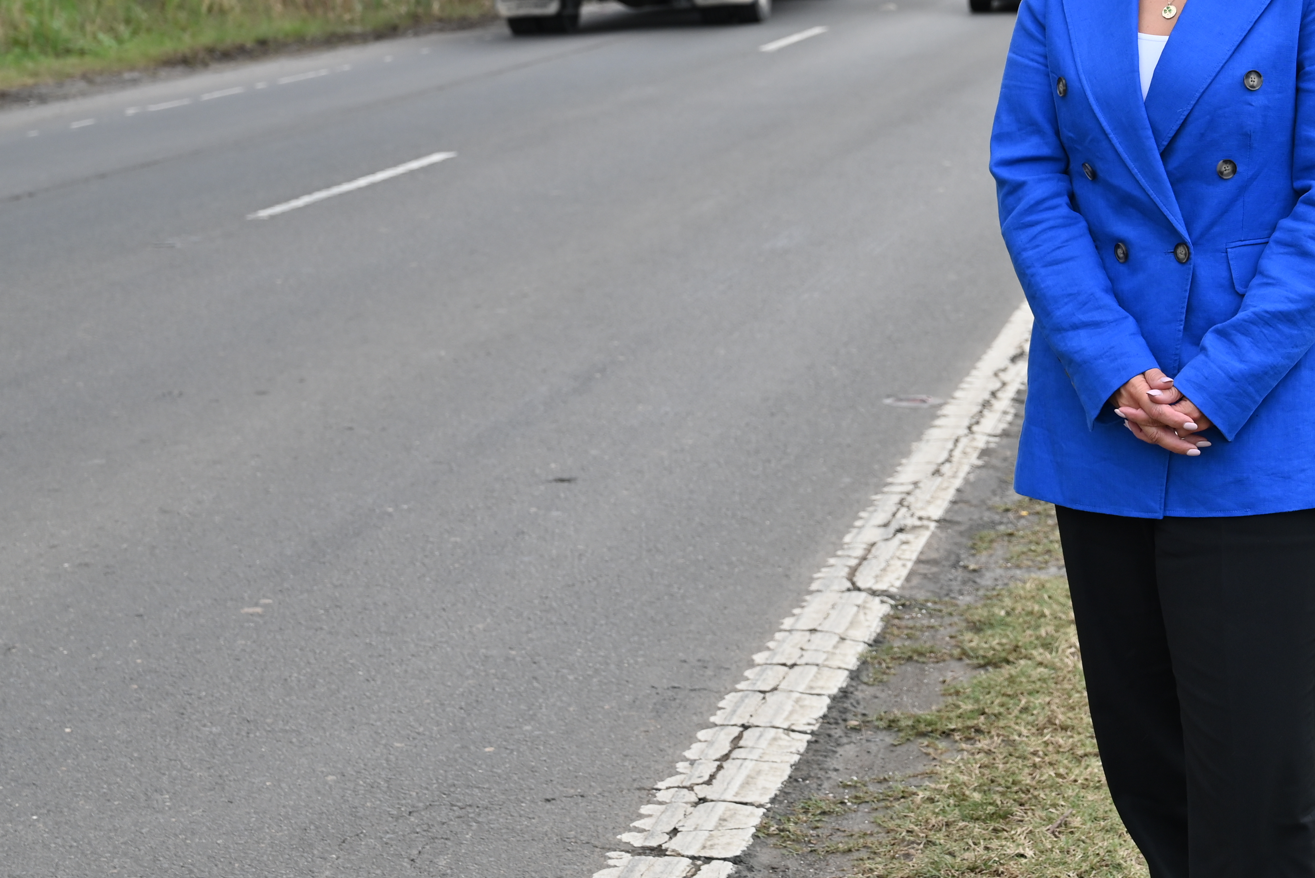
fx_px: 3325
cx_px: 952
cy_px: 212
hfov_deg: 22.2
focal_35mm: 91
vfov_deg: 15.0
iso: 200
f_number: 5.6
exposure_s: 1/250
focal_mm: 50
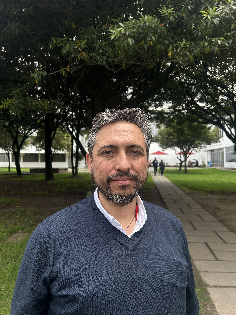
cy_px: 158
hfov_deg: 53.1
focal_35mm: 26
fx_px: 236
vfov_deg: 67.3
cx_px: 118
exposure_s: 1/894
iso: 50
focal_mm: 5.7
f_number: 1.5
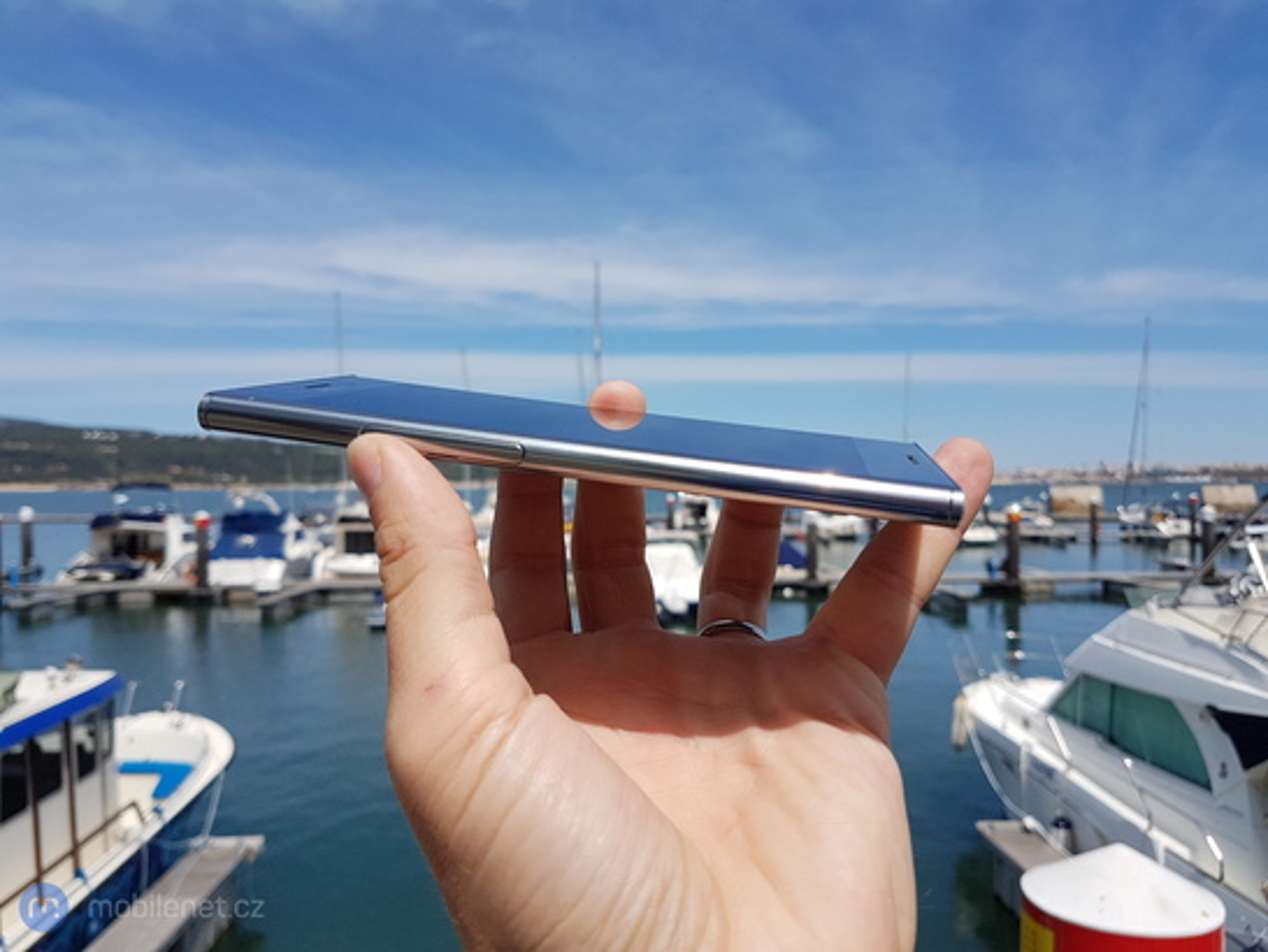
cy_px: 476
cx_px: 634
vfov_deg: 53.1
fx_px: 953
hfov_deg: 67.3
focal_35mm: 26
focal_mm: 4.2
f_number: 1.7
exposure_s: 1/3144
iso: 40
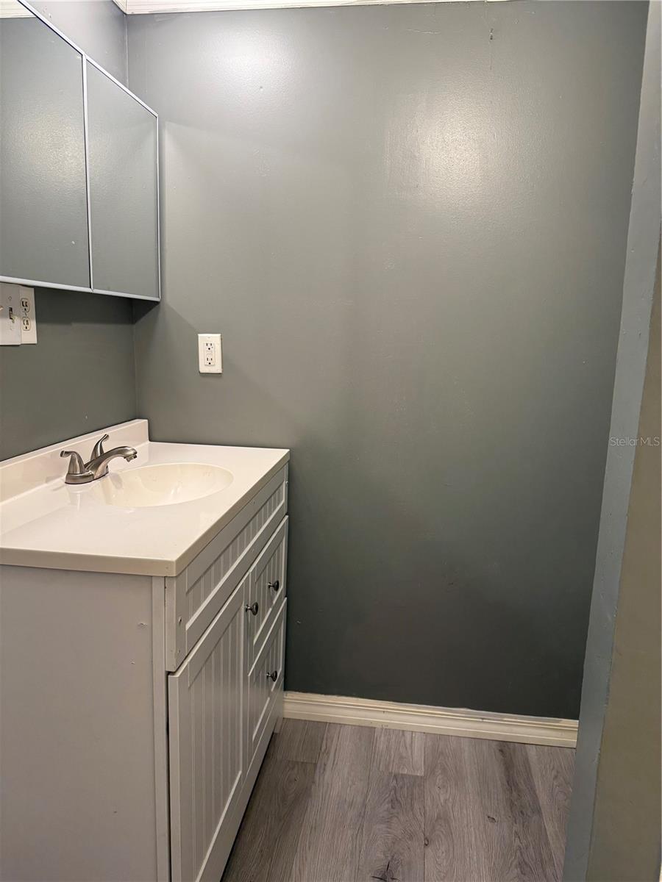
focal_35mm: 24
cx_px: 331
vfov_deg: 71.6
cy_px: 441
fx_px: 612
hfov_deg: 56.8
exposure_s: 1/120
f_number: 1.78
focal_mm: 6.76
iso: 200
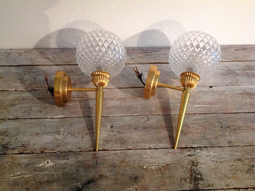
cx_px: 128
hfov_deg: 52.7
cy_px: 96
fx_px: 257
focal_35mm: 35
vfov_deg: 40.6
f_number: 2.4
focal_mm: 4.28
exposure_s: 1/17
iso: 400
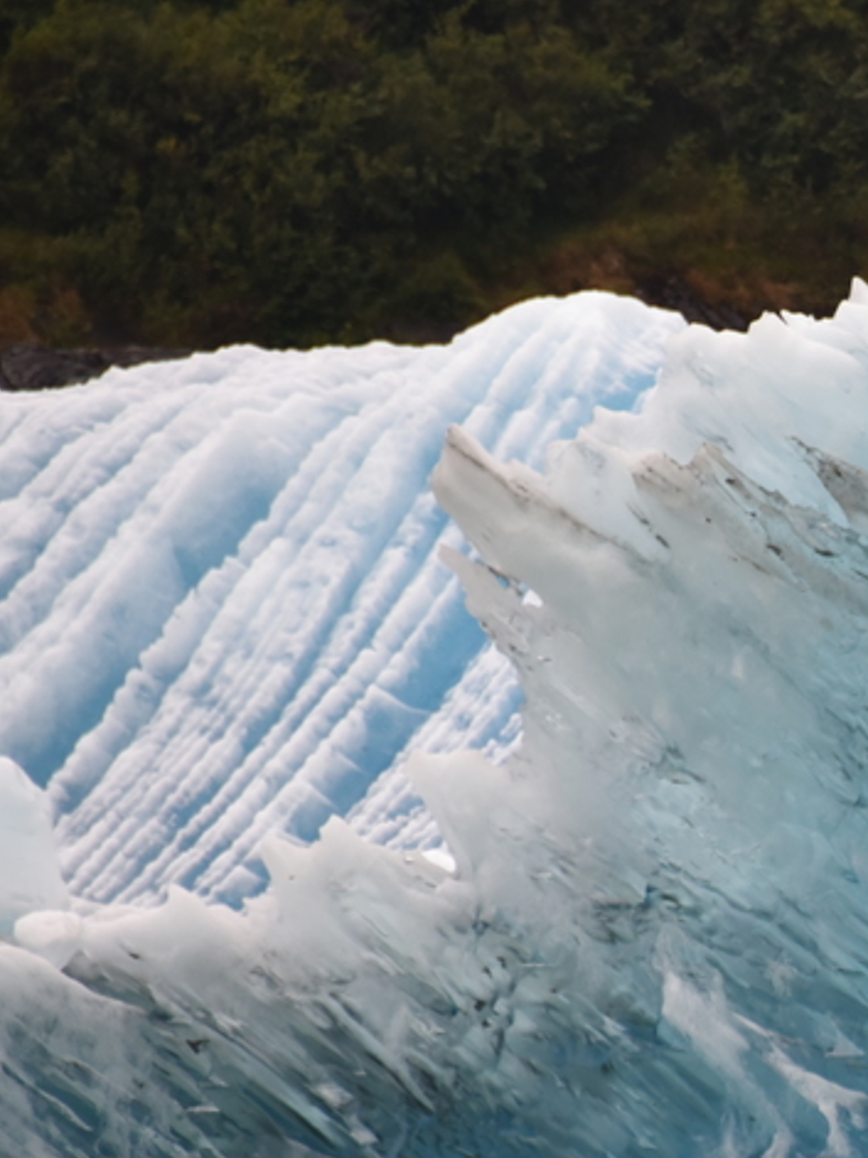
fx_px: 21842
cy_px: 937
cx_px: 1237
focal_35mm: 653
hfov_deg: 2.3
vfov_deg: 3.0
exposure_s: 1/500
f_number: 5.6
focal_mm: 250
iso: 900
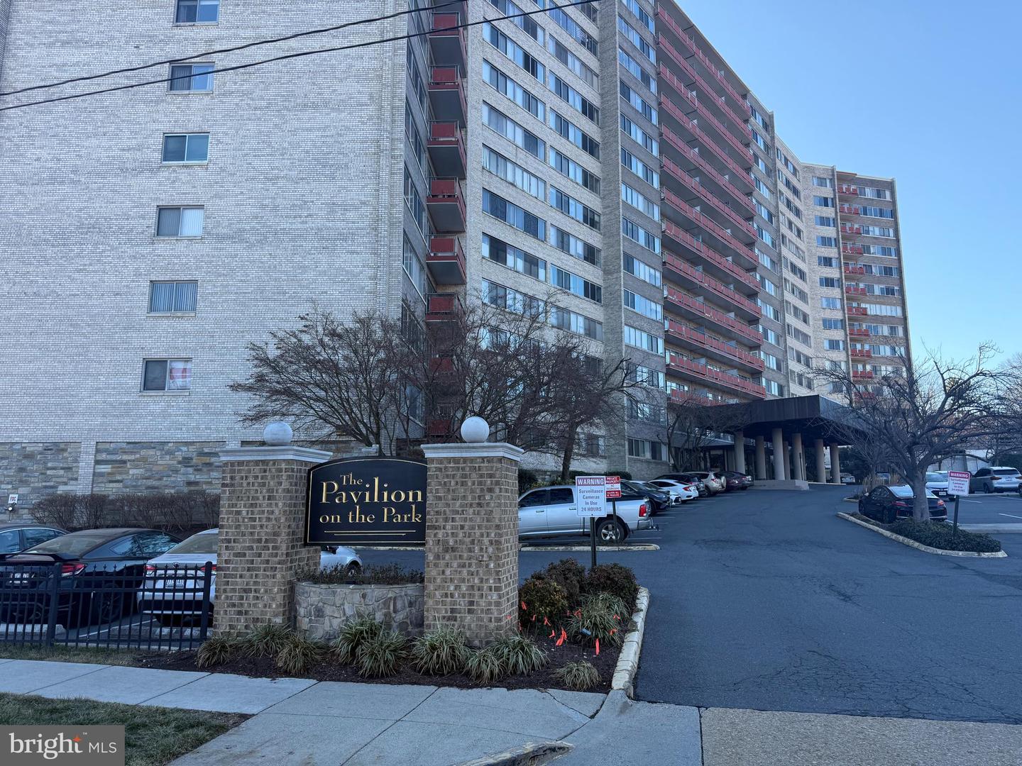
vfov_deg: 56.8
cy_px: 383
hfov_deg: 71.6
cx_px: 511
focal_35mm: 24
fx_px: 709
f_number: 1.78
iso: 100
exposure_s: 1/1106
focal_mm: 6.76
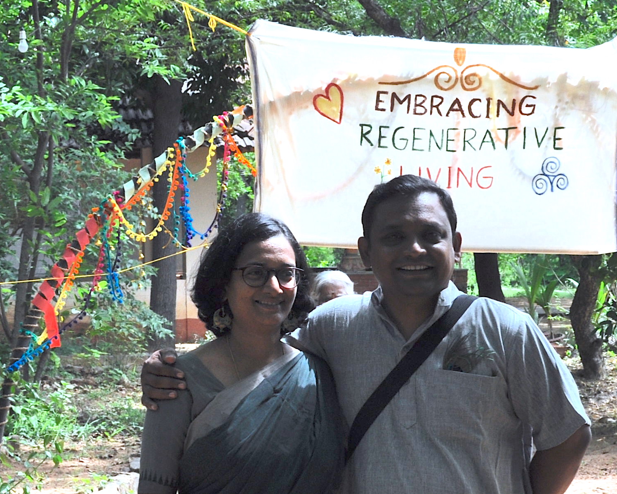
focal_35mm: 129
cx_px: 327
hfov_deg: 14.9
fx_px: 2356
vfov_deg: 11.9
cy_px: 328
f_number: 8
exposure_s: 1/160
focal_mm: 32
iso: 200
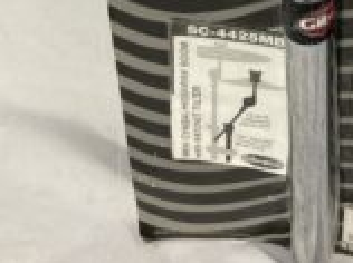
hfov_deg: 23.9
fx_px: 815
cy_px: -149
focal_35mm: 80
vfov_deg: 16.5
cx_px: 306
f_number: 1.8
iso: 100
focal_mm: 3.99
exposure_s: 1/60
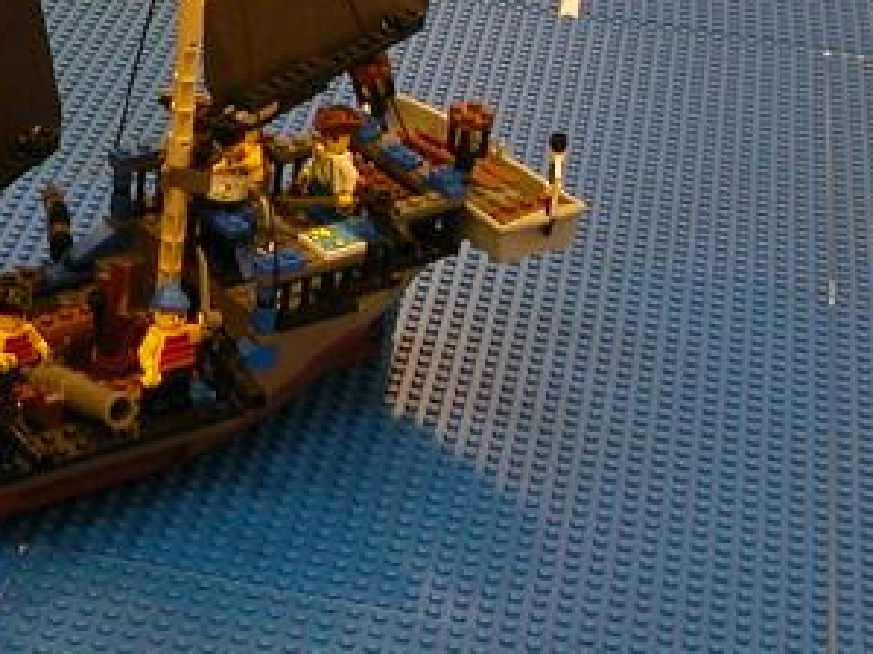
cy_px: 324
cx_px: -41
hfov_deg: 19.2
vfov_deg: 14.9
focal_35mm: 99
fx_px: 2496
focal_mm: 5.6
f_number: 2.7
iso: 100
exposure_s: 1/18.1
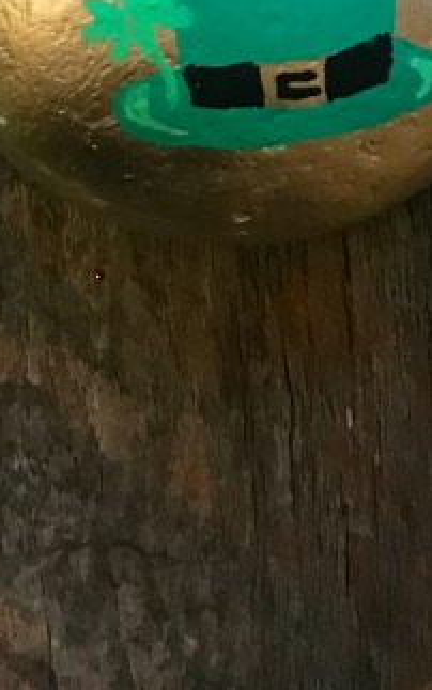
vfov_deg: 19.4
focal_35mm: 92
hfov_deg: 13.9
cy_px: -372
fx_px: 1732
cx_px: -53
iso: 100
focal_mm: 3.99
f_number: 1.8
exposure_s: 1/11
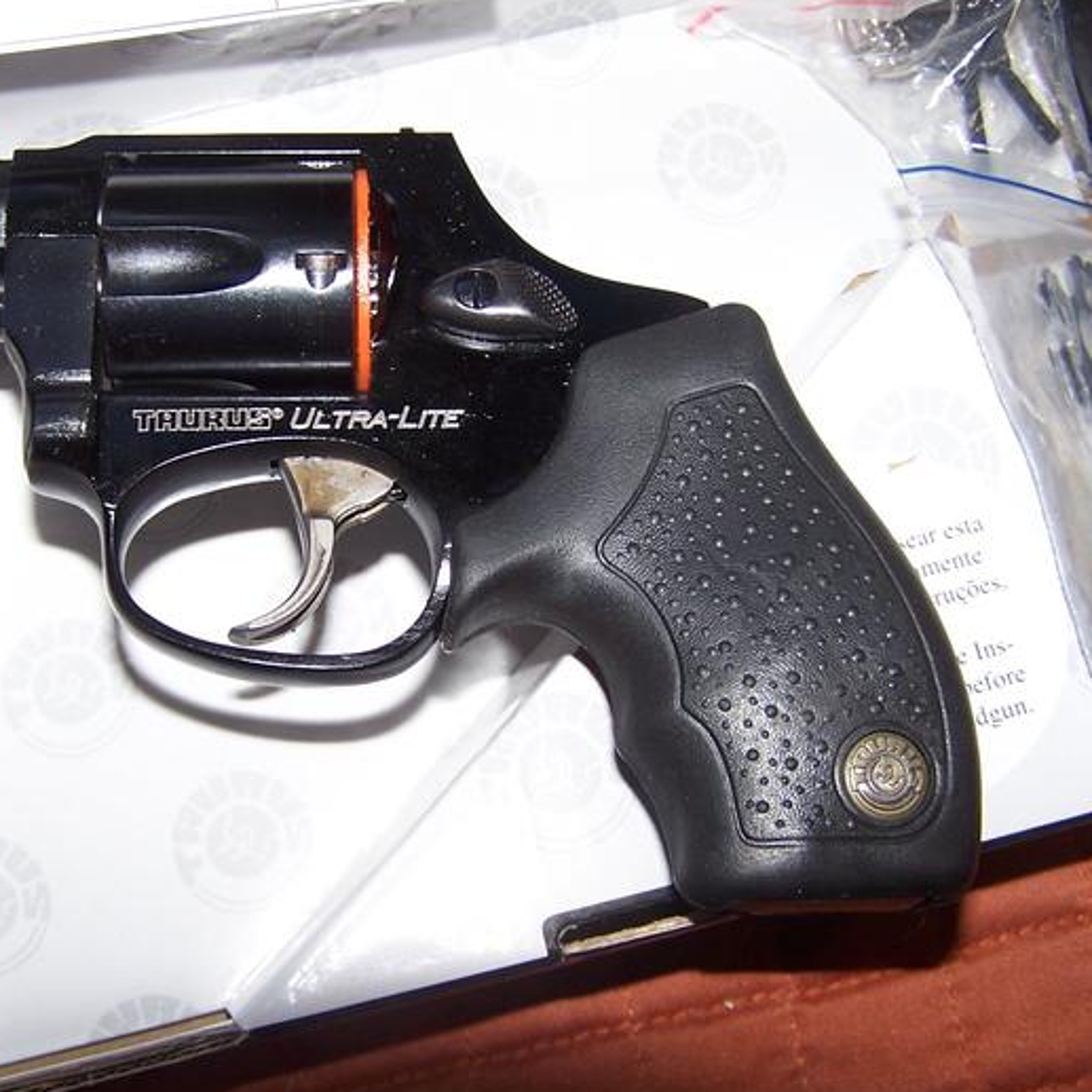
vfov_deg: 32.8
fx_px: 1856
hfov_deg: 32.6
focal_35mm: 52
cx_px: 384
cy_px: 585
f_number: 2.8
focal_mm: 6.3
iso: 80
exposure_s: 1/60
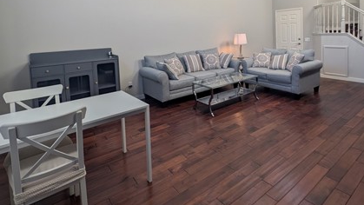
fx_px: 193
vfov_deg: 52.6
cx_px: 222
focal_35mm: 20
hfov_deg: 85.3
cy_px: 43
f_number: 1.95
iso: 38
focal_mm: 2.23
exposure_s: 1/45.7
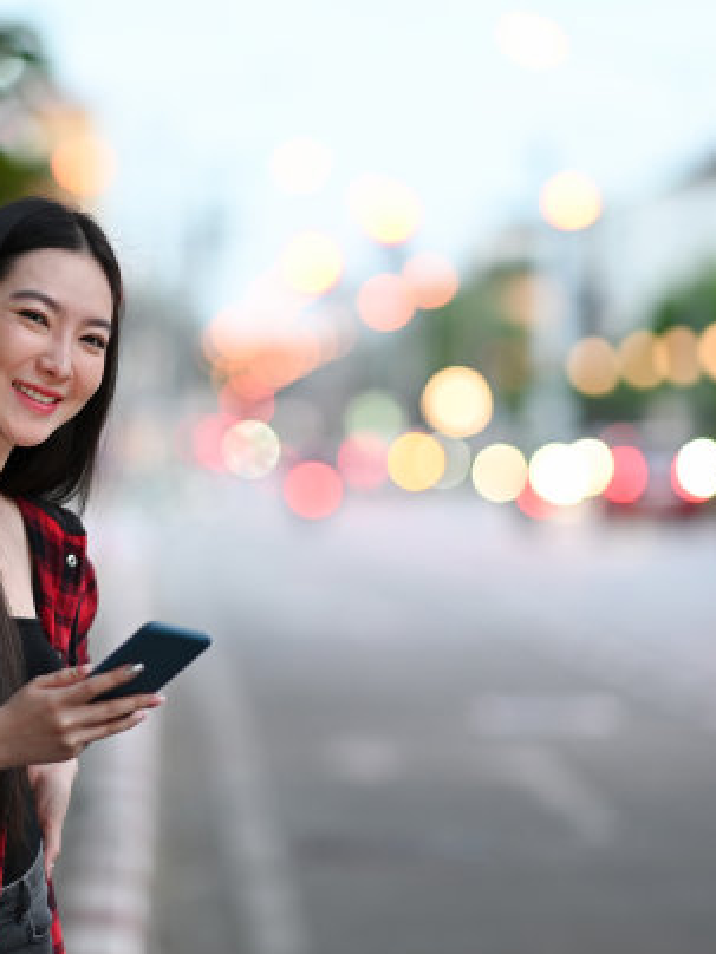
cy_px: 479
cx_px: 203
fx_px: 4220
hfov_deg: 9.7
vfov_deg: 12.9
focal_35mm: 153
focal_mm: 105
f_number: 1.8
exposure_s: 1/160
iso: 640
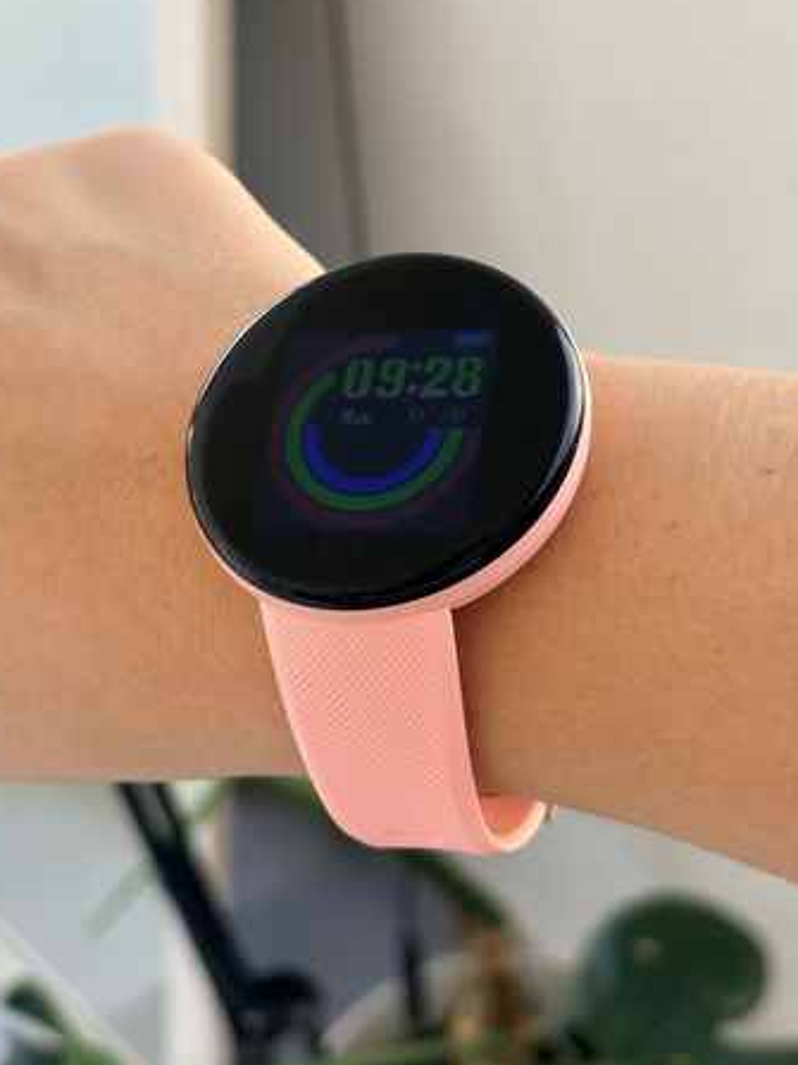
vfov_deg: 31.2
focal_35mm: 62
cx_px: 405
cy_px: 468
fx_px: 1907
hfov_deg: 23.6
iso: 64
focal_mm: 5.96
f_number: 1.6
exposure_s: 1/137
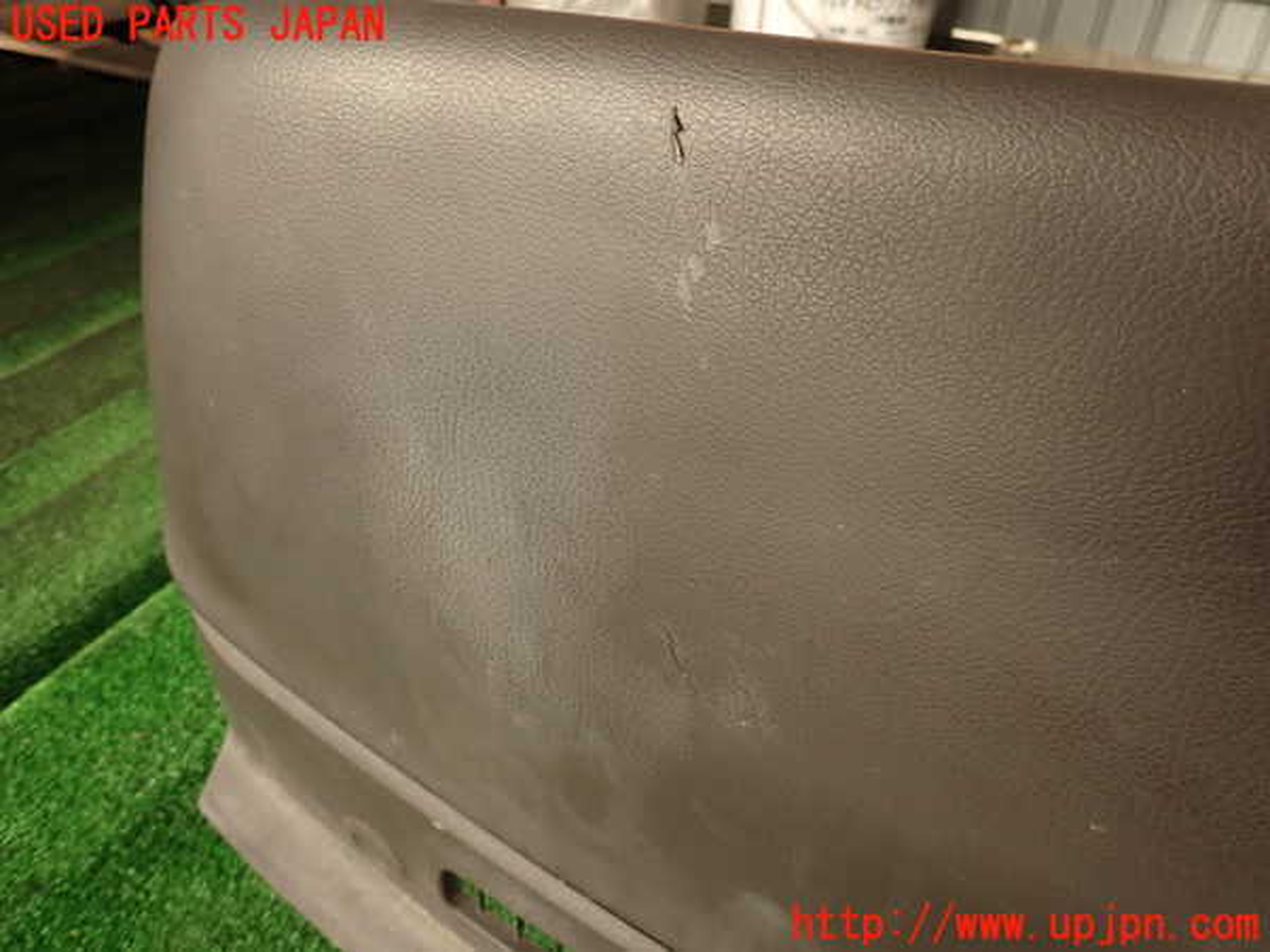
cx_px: 635
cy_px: 476
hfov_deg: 69.4
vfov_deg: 54.9
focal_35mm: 25
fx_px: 917
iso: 100
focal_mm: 4.5
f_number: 2.8
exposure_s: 1/80
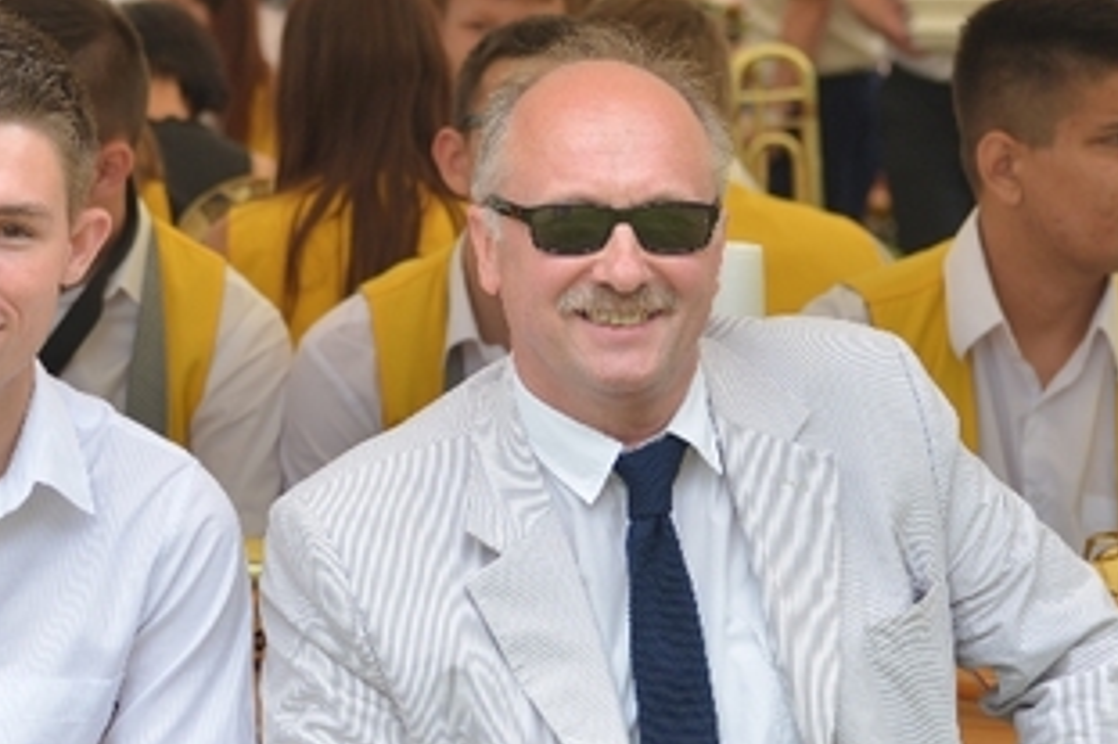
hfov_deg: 12.8
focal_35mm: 160
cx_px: 169
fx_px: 4966
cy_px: 478
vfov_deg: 8.6
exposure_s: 1/320
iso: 160
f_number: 4.5
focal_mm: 70
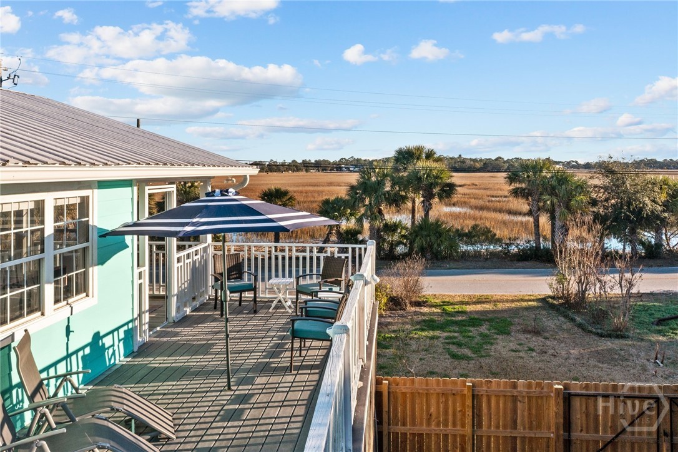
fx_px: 527
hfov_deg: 65.5
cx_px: 339
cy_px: 226
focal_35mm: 28
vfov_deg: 46.4
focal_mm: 10.26
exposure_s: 1/500
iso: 100
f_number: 6.3
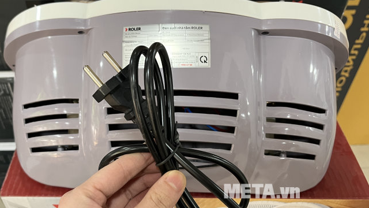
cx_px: 174
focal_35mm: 31
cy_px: 114
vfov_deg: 37.7
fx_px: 303
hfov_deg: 62.6
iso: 200
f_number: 1.6
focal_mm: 5.1
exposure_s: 1/50
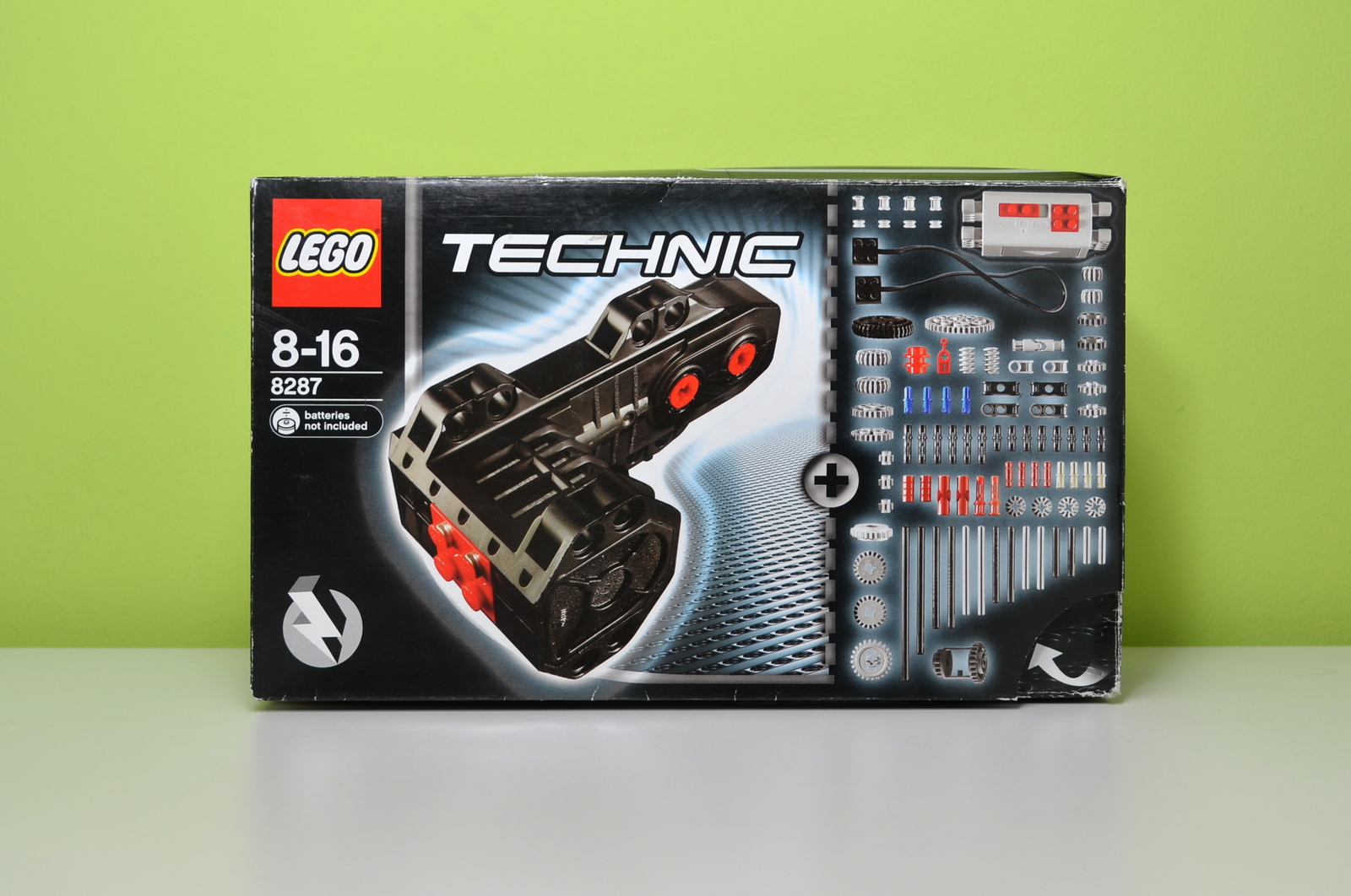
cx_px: 676
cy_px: 448
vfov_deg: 34.1
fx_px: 1462
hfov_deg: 49.6
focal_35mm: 39
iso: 125
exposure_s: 1/20
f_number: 5
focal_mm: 26
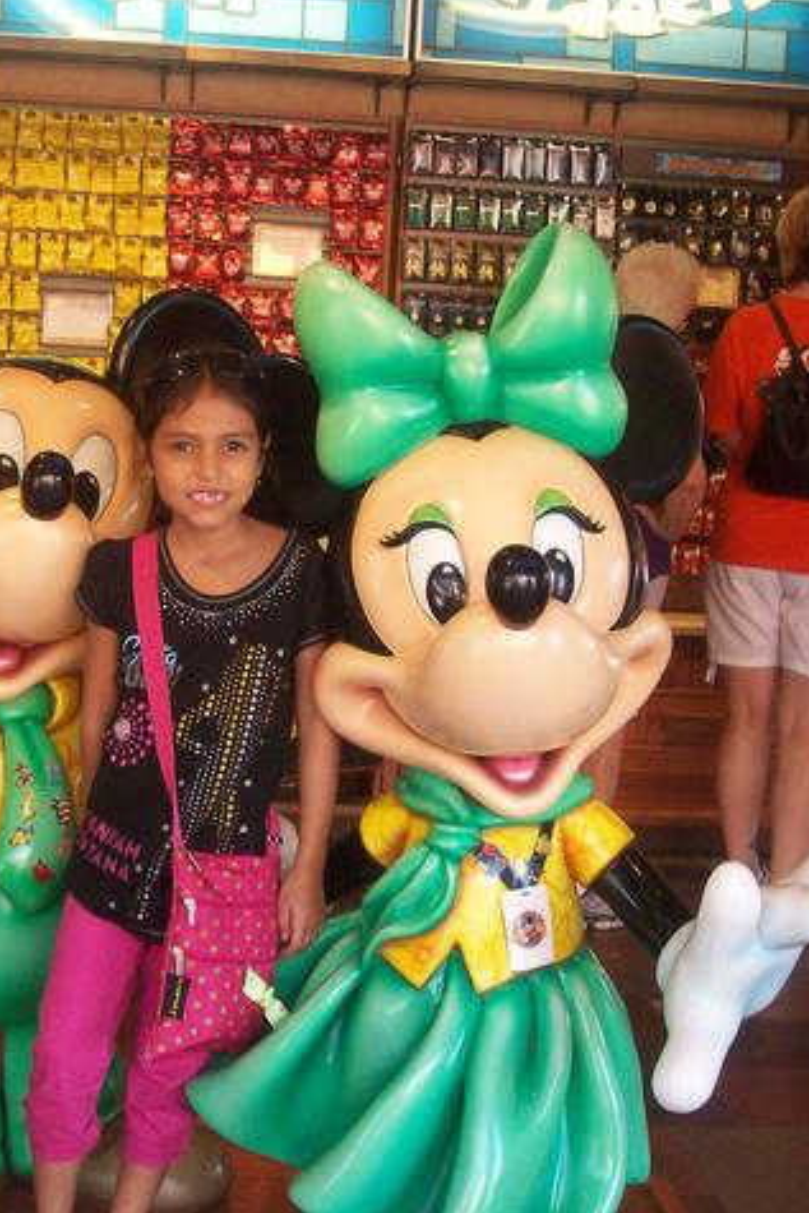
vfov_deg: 31.9
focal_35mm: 63
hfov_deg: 21.5
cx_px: 260
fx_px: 2122
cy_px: 603
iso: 200
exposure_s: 1/92.7
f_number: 3
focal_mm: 7.6
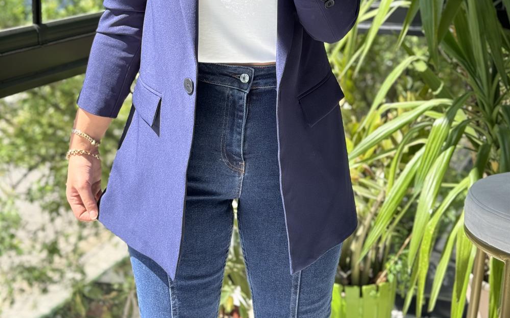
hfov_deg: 30.2
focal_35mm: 68
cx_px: 255
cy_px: 2
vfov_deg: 18.6
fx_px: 945
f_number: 1.78
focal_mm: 6.76
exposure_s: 1/245
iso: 64
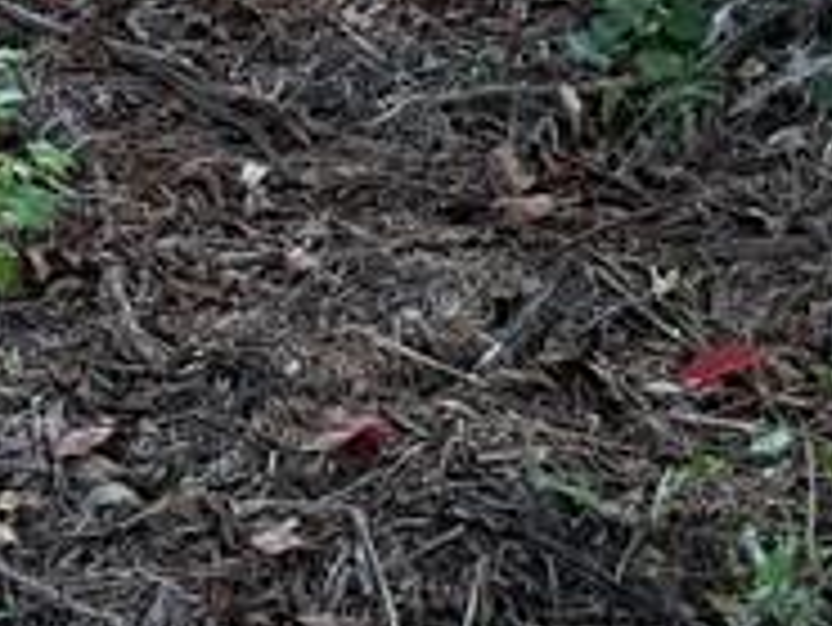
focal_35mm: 133
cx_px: 90
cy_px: -1000
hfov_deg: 14.7
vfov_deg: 9.6
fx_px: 3199
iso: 100
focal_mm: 6.76
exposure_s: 1/405
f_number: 1.78
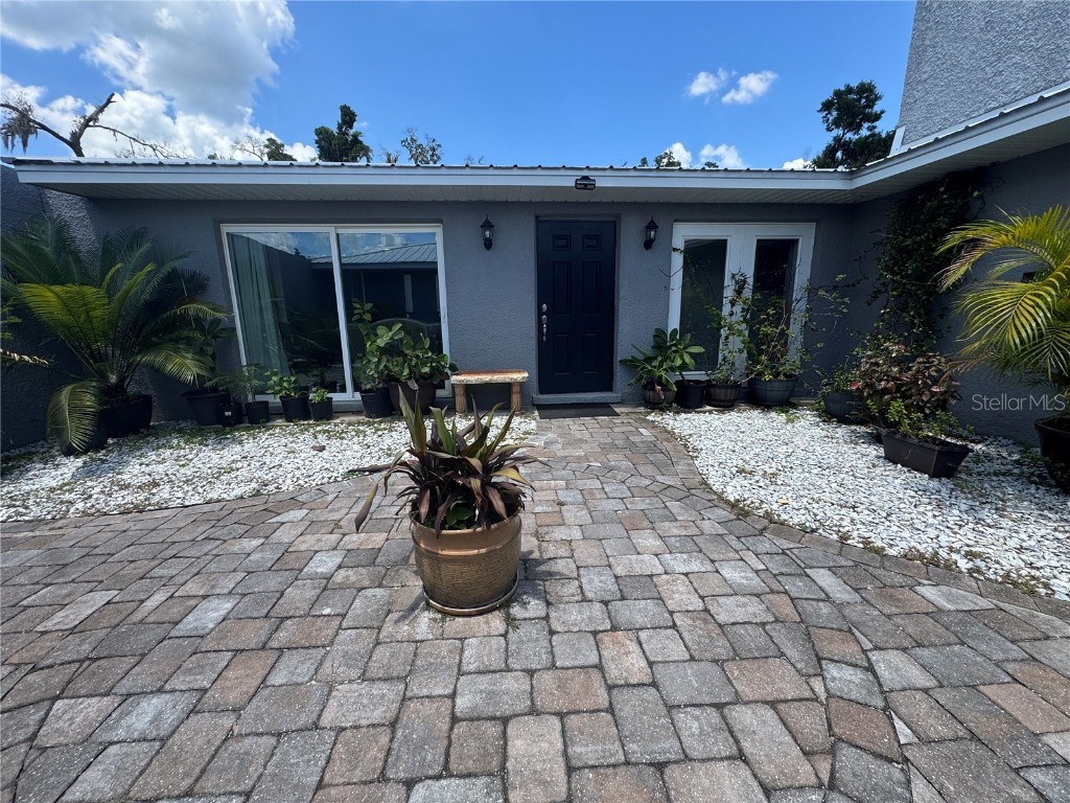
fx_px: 433
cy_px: 402
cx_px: 535
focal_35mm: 14
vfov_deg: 85.7
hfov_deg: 102.1
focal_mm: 2.22
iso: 40
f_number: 2.2
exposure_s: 1/868
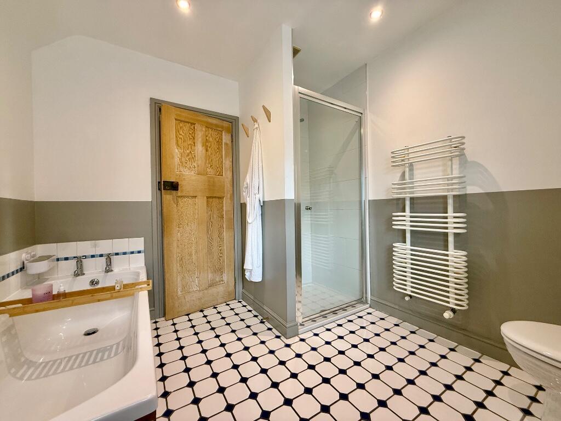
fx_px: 227
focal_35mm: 14
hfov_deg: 102.1
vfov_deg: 85.7
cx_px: 280
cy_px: 210
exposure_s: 1/100
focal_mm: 2.22
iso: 200
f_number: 2.2
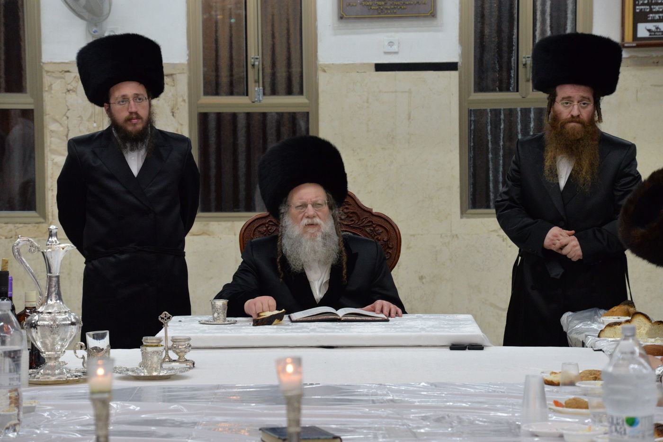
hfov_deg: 16.8
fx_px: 2247
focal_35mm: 122
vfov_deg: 11.2
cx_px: 332
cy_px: 221
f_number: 8
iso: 4000
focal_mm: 122
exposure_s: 1/250
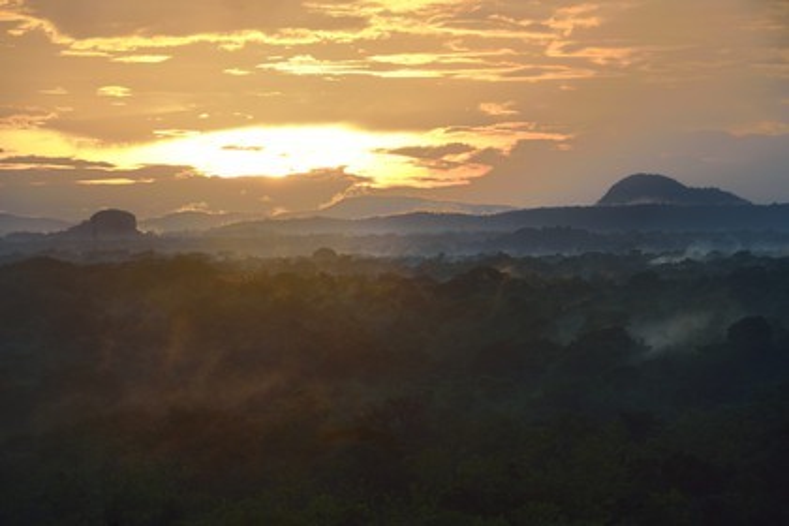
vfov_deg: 6.9
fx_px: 4383
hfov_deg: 10.3
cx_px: 394
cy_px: 263
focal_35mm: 200
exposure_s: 1/200
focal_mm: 200
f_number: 10
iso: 800
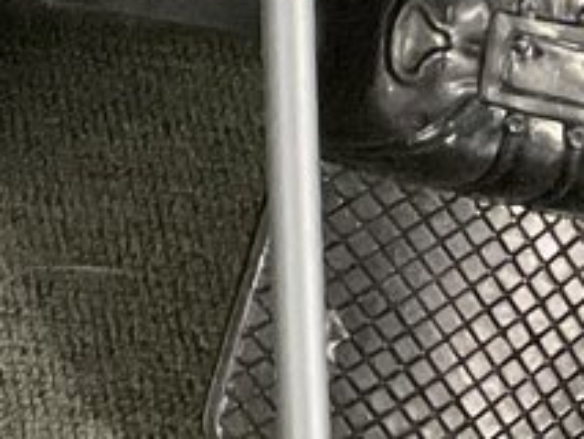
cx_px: -890
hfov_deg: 8.6
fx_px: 3477
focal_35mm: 206
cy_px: -855
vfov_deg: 6.6
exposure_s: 1/60
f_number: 1.8
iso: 250
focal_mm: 3
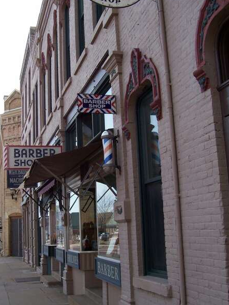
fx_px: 406
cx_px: 87
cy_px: 158
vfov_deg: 41.2
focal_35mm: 46
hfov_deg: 31.4
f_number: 5.1
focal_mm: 5.6
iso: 80
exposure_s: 1/303
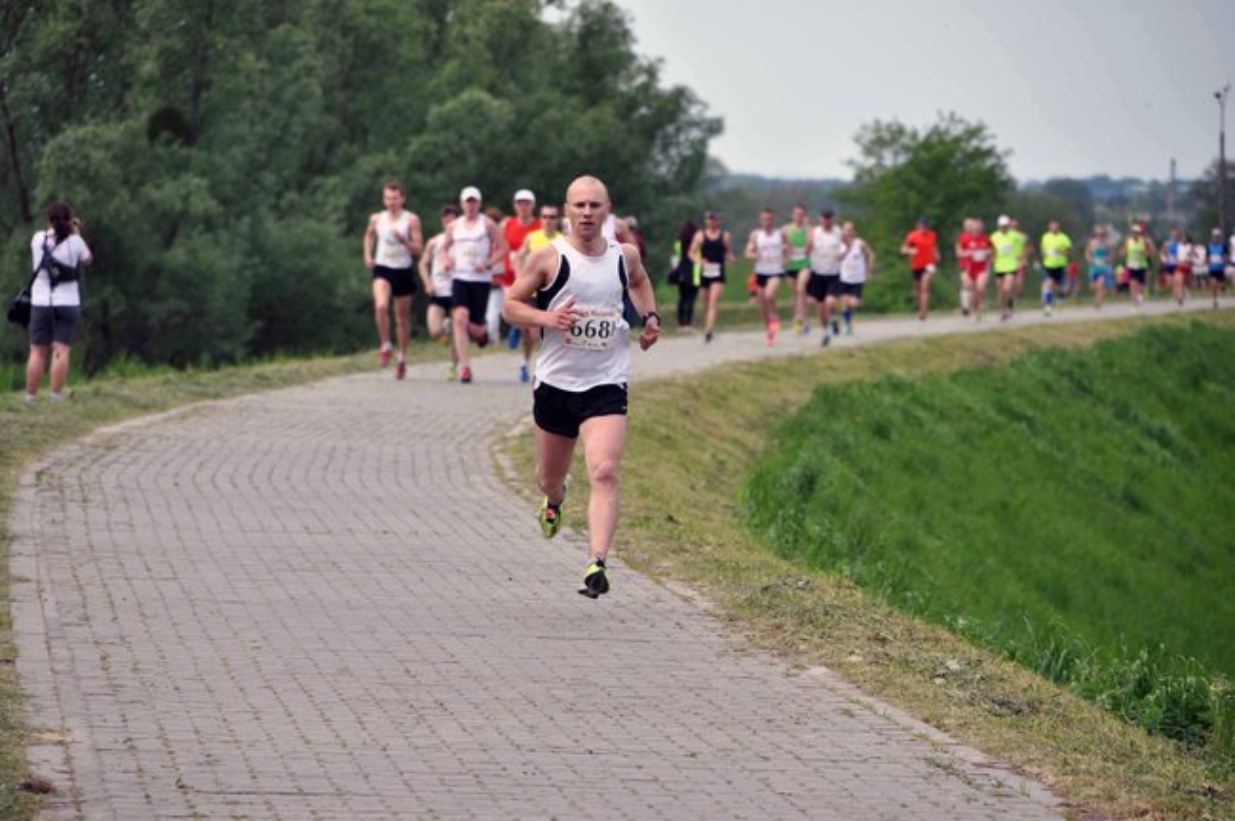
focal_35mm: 300
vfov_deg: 4.6
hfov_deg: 6.9
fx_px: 10281
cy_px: 410
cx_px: 618
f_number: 6.3
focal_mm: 200
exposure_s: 1/1250
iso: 400
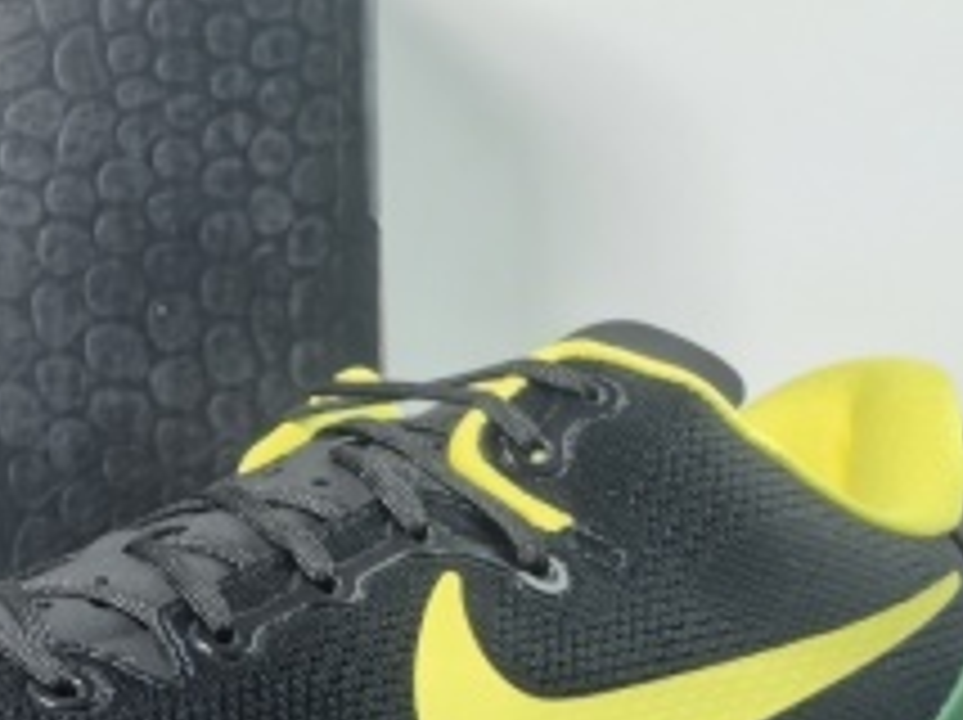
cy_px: 540
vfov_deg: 14.6
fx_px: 2807
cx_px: -648
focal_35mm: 101
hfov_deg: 16.9
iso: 50
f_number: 4
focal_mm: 6.98
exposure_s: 1/111
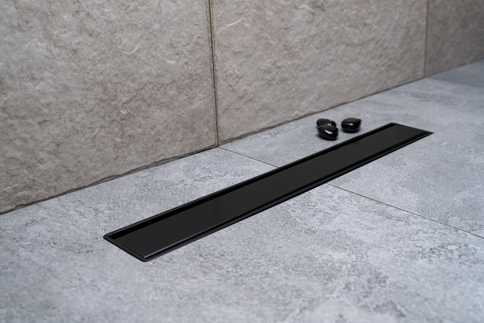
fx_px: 592
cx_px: 242
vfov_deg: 30.5
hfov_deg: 44.5
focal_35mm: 44
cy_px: 162
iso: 100
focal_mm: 44
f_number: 6.3
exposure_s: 1/160
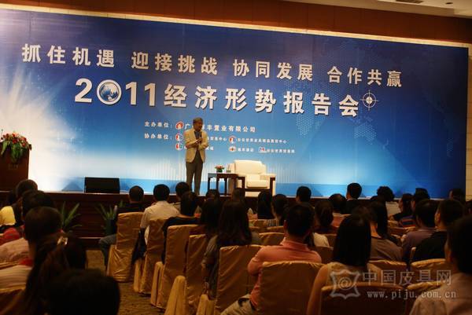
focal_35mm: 60
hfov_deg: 33.4
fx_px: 787
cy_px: 158
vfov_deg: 22.7
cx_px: 236
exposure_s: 1/30
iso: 400
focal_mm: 40
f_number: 5.6
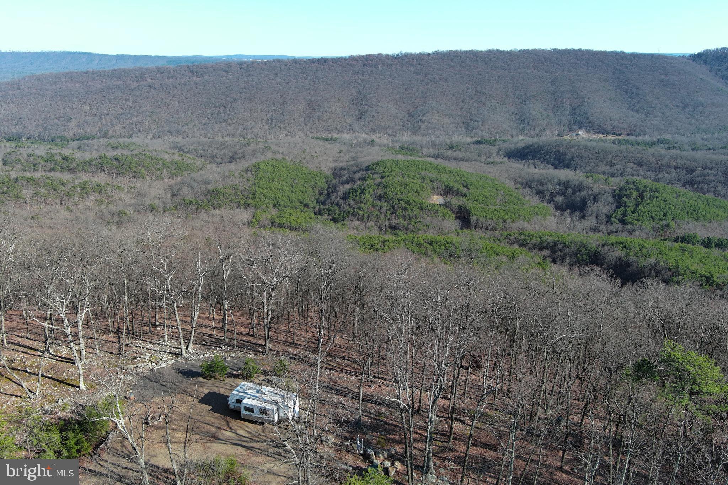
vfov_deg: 45.0
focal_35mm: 29
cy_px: 242
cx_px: 364
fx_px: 586
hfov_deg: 63.7
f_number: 2.8
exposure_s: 1/659
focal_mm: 10.57
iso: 100
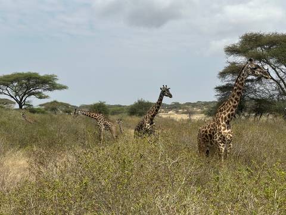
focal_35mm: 48
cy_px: 108
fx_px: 397
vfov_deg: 30.3
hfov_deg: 39.7
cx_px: 143
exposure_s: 1/5882
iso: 64
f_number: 1.78
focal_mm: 6.86
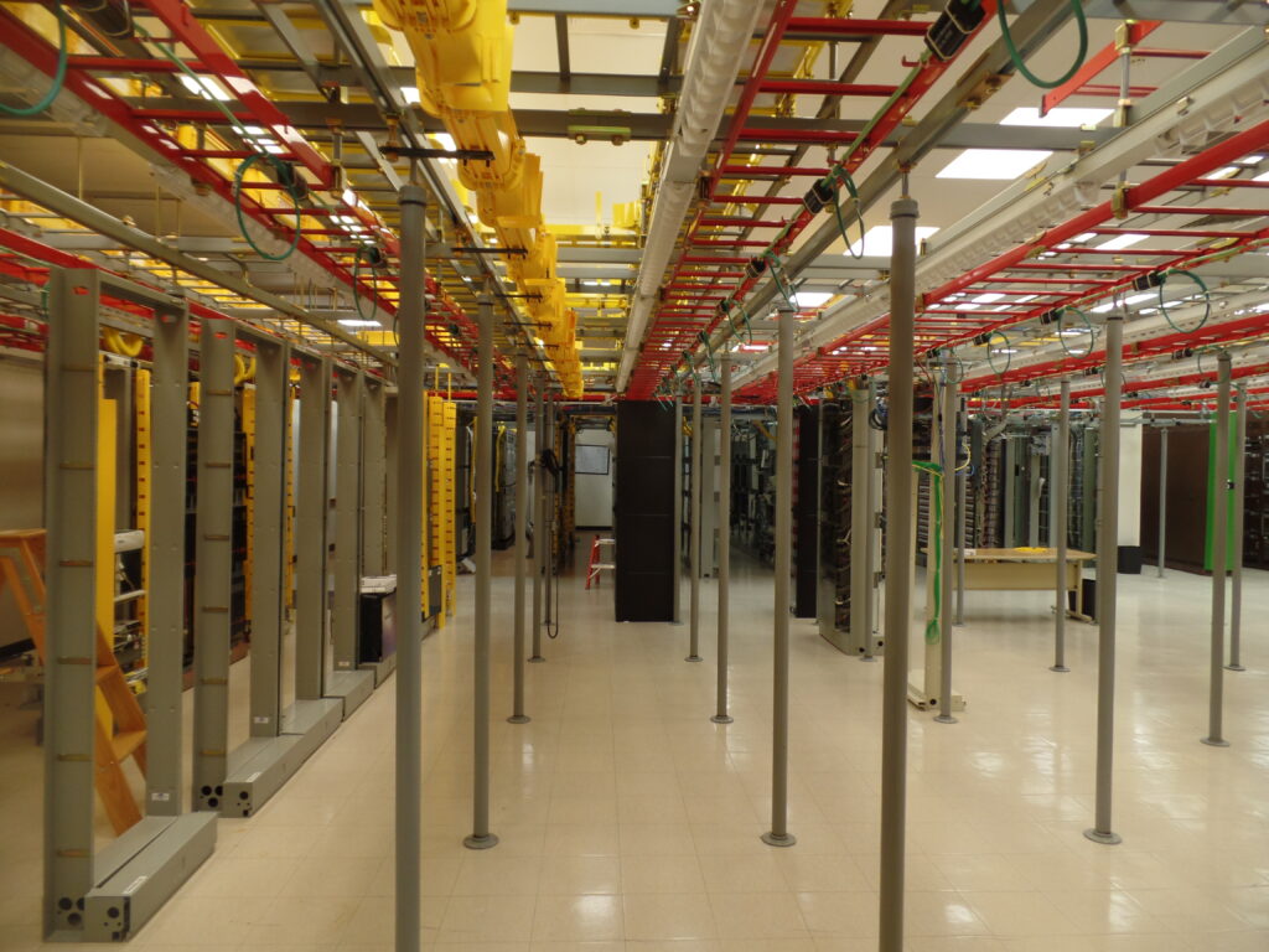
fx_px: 843
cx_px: 634
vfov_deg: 58.9
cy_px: 476
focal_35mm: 23
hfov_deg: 73.9
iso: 120
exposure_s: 1/30
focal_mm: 4.1
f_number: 2.8
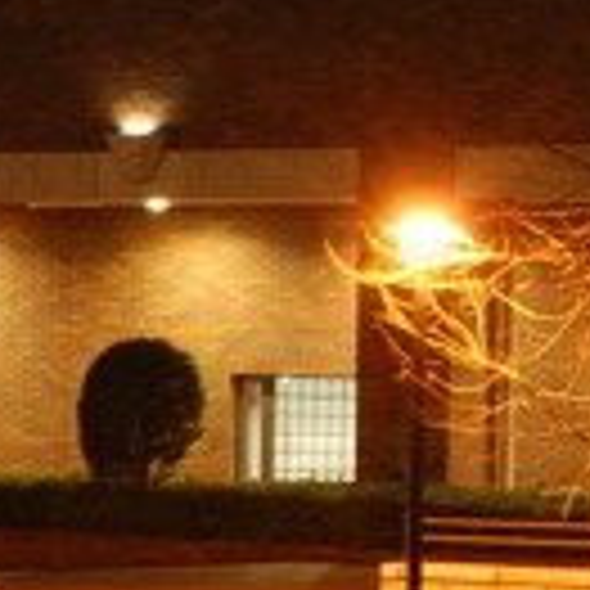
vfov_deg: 7.3
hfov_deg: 7.0
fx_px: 4609
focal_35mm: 239
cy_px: 484
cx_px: -680
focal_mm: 24
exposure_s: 9
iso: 100
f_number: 8
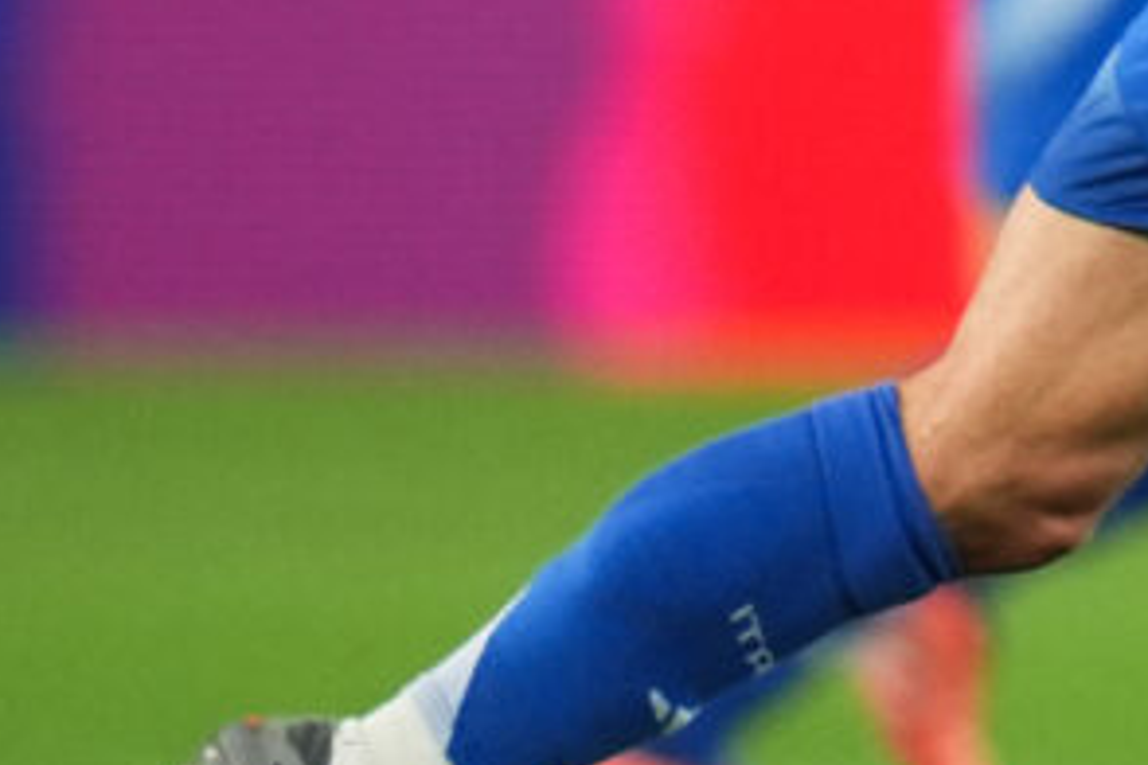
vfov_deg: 0.8
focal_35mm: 1635
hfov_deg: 1.3
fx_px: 52134
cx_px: 2155
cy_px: -144
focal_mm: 400
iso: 2500
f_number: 2.8
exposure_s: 1/1600
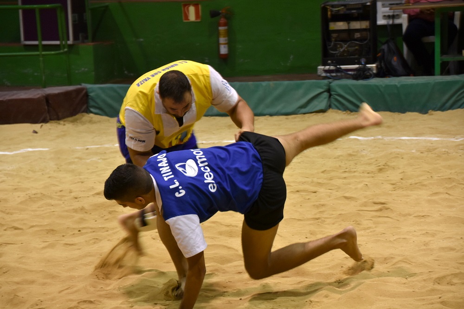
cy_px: 154
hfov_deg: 15.2
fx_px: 1740
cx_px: 232
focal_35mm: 135
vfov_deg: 10.2
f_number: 5.6
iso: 800
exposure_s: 1/125
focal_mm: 90
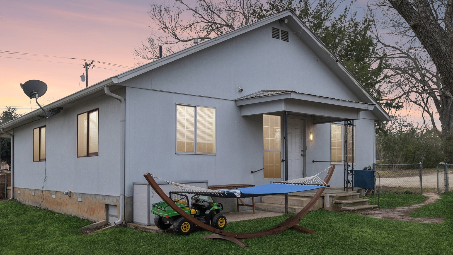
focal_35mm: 33
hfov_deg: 59.5
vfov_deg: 35.6
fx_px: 396
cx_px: 220
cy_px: 124
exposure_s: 1/400
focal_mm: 17
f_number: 8
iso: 400
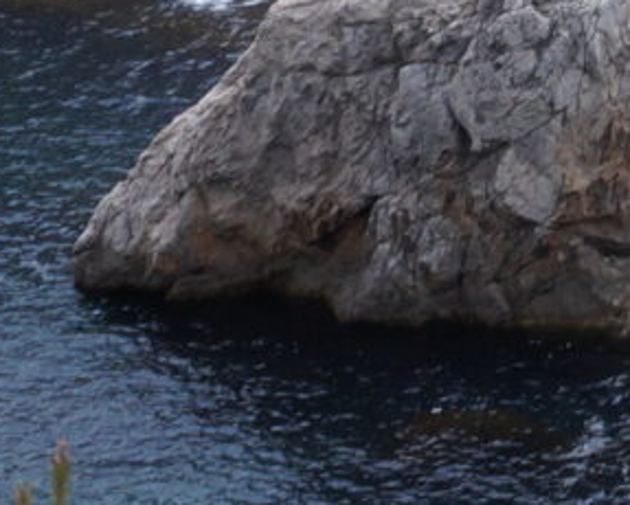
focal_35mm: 251
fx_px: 4683
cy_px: -863
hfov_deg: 7.4
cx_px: 1234
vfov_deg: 5.8
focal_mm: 20
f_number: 3.5
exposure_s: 1/1000
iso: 100
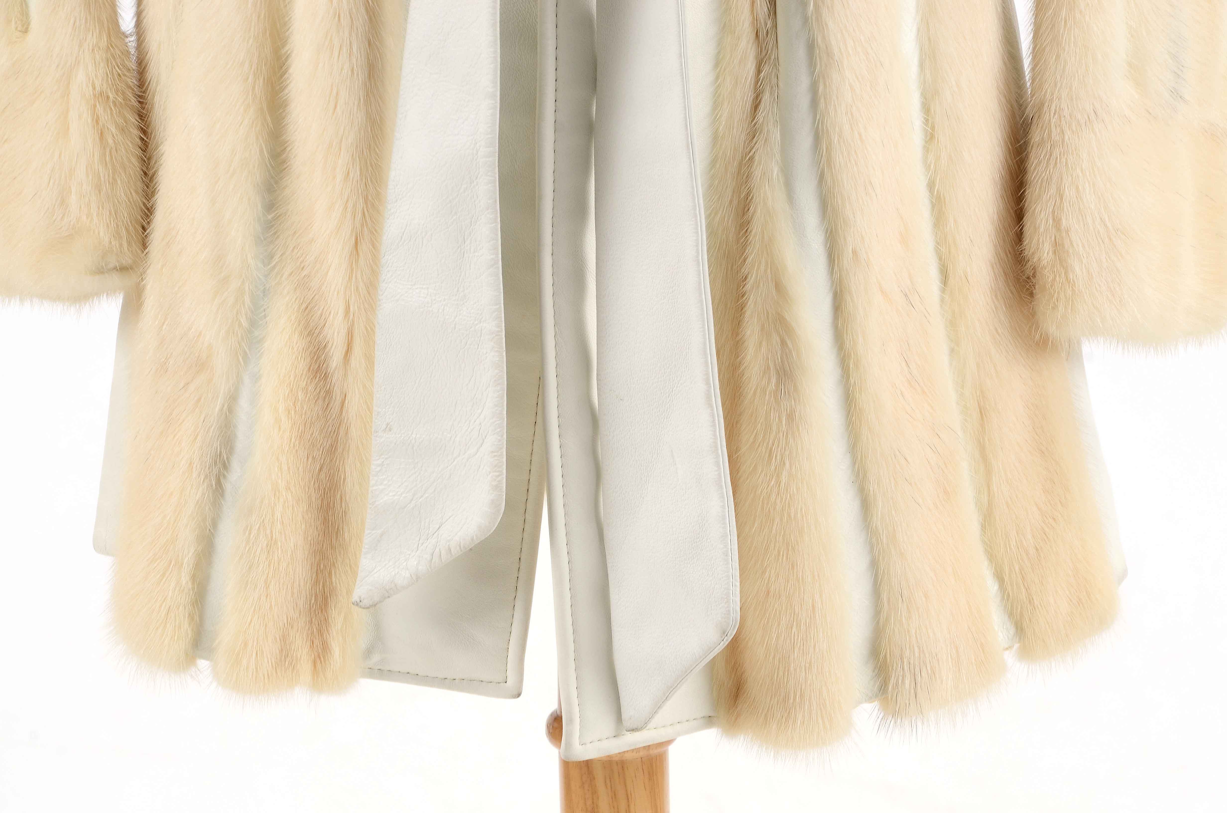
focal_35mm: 147
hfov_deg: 14.0
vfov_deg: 9.3
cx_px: 614
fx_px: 5000
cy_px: 406
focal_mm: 98
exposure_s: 1/60
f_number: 10
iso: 160
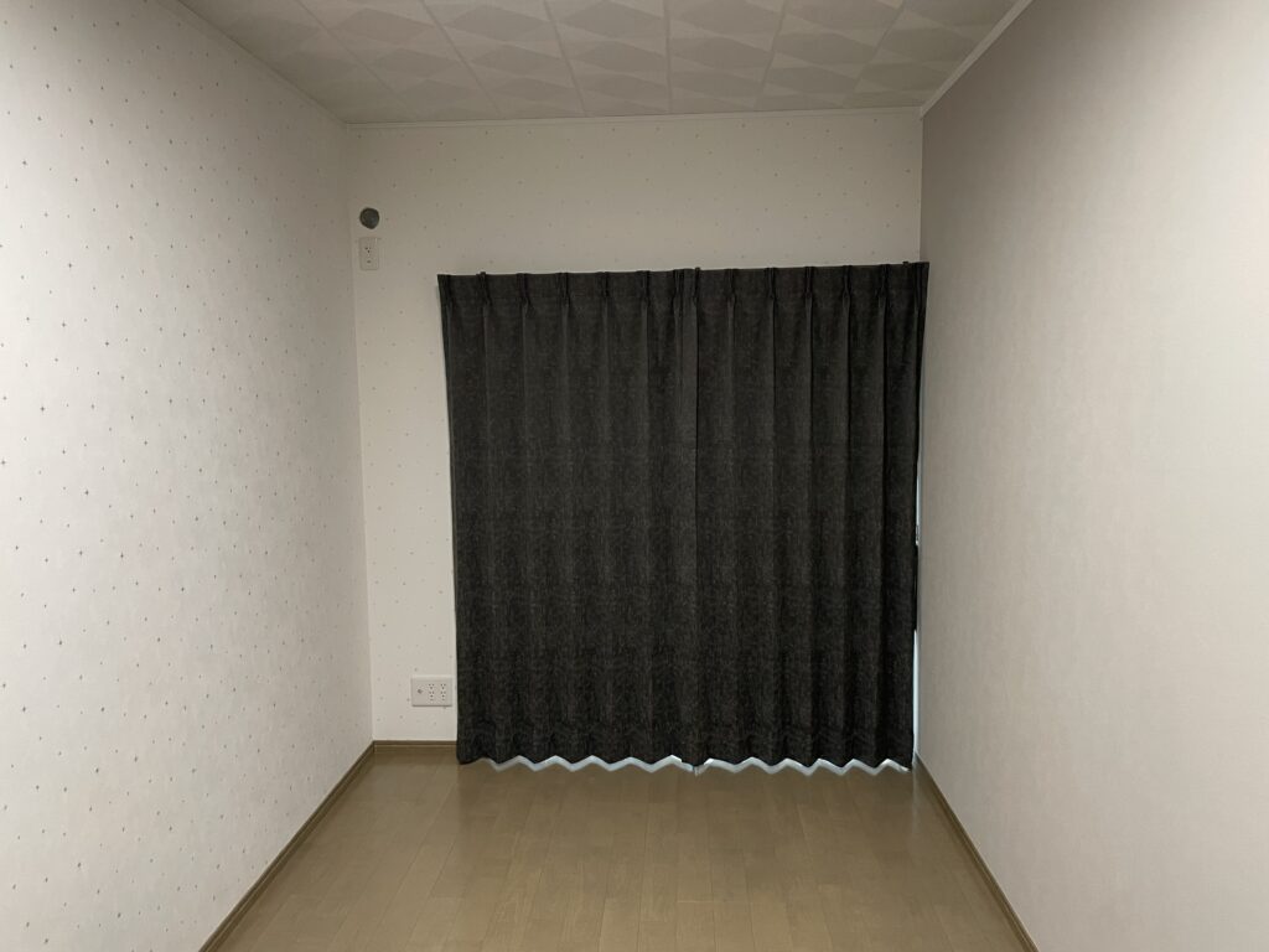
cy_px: 476
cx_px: 634
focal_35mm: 26
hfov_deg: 67.3
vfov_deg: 53.1
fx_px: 953
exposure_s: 1/60
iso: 250
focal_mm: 4.2
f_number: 1.6
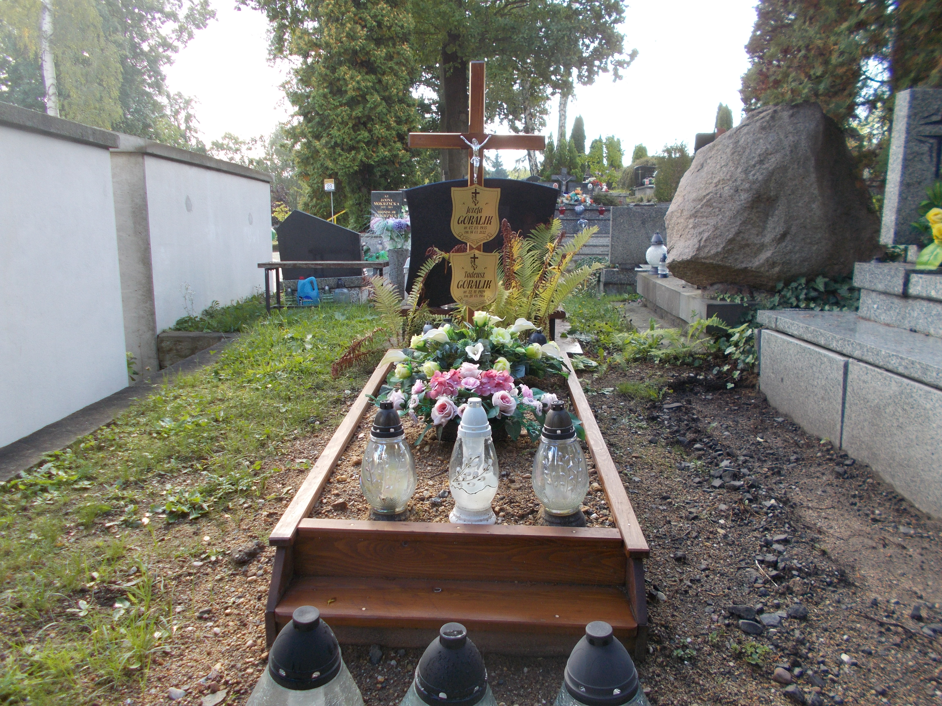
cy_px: 353
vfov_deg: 53.1
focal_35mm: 26
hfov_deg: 67.3
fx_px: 708
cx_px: 471
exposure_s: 1/125
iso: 80
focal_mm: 4.6
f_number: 3.2
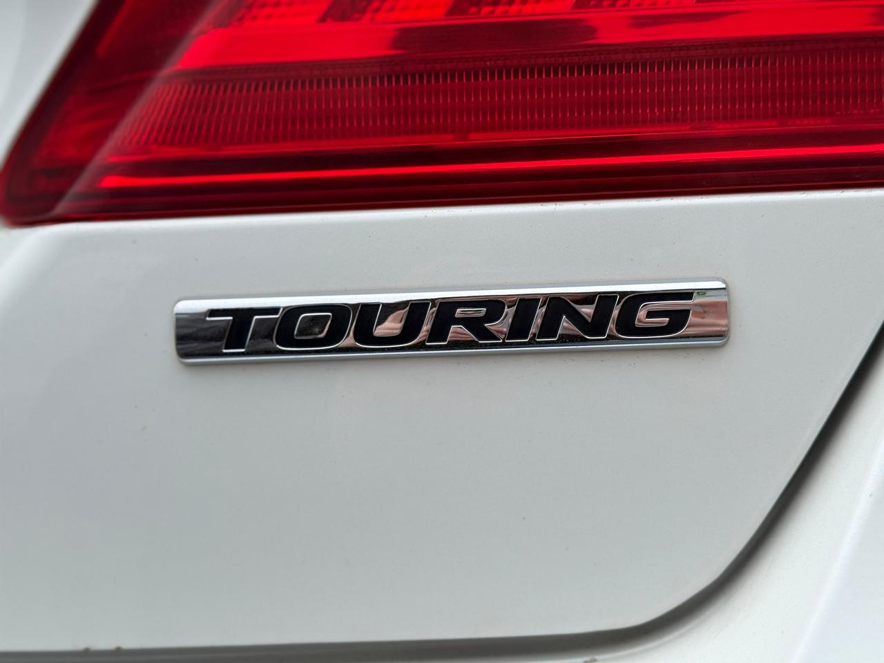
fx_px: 1226
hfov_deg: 39.7
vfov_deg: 30.3
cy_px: 332
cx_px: 442
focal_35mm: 48
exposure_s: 1/2762
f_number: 1.78
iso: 80
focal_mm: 6.76
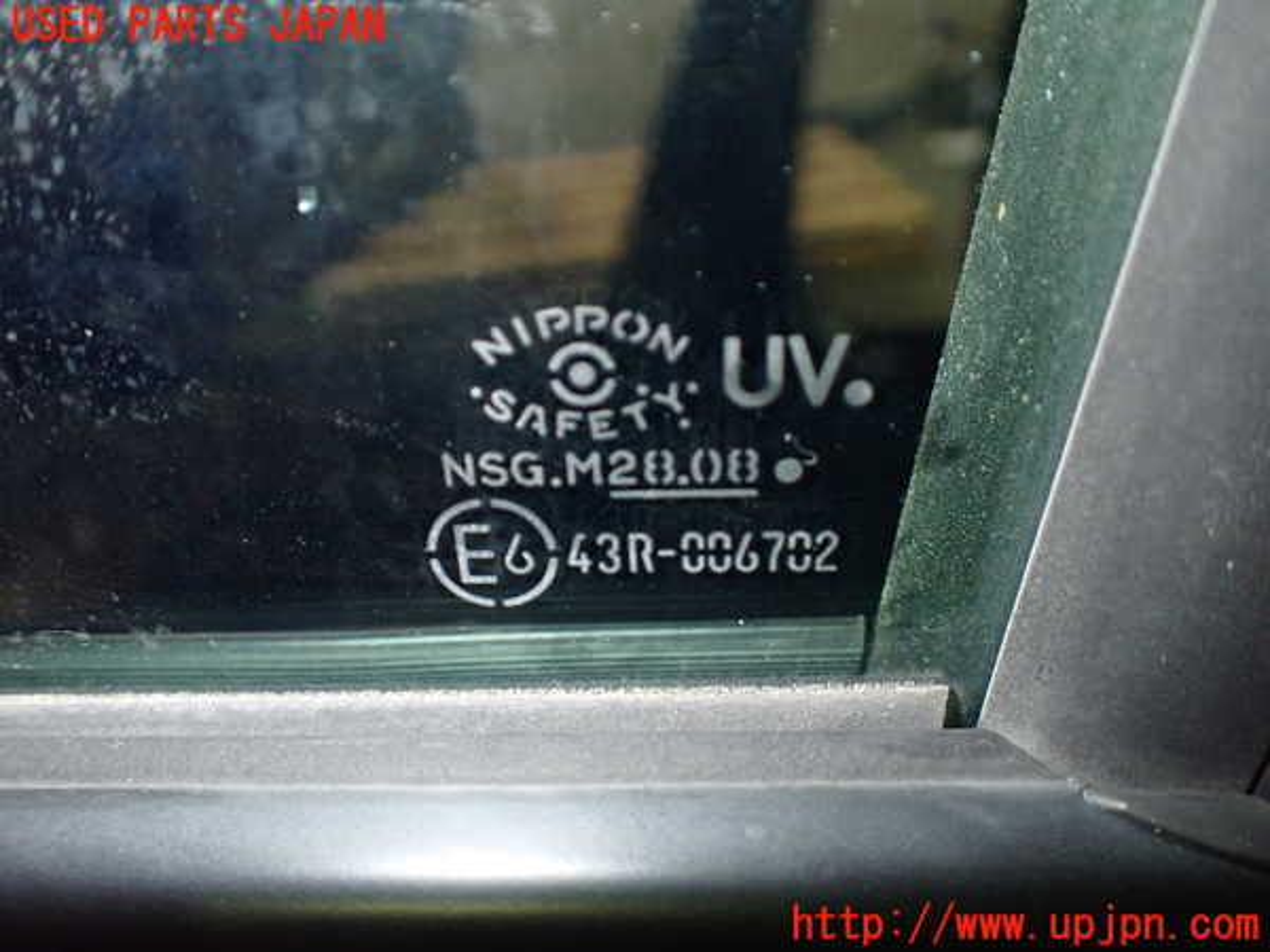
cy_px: 476
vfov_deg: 46.8
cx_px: 635
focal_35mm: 30
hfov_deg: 60.0
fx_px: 1101
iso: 800
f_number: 6.3
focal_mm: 5.4
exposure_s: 1/30
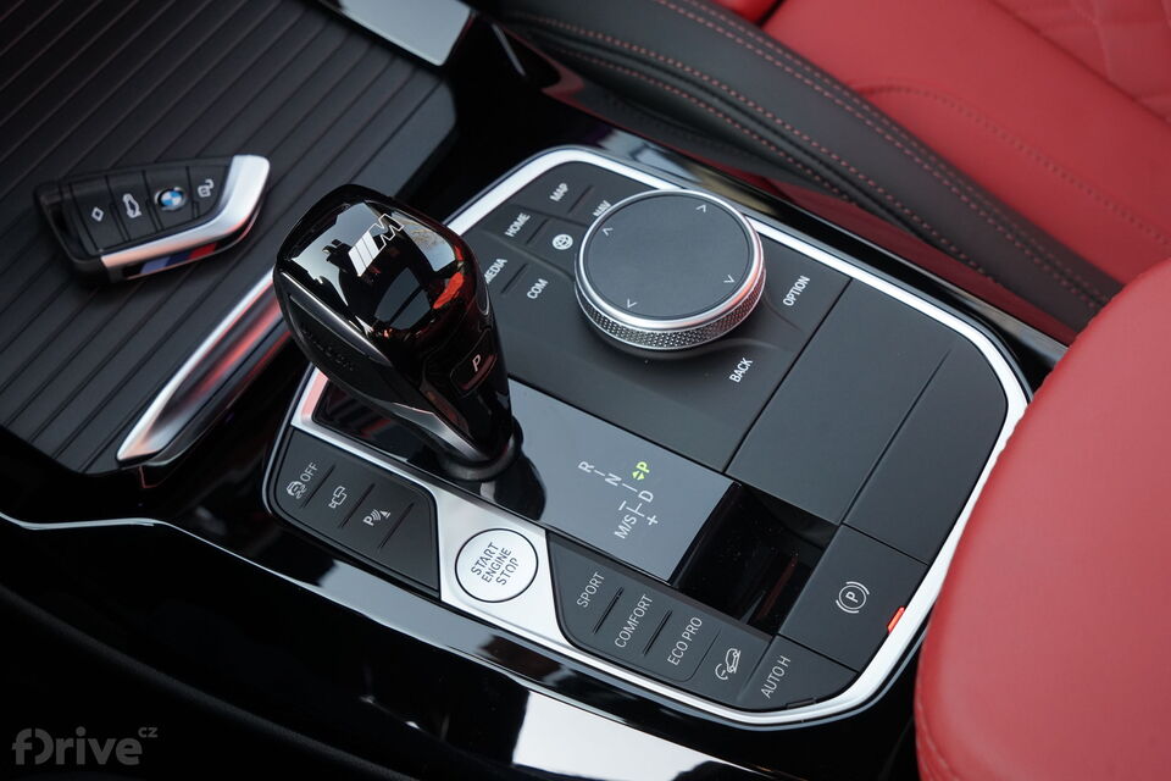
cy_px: 390
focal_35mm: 47
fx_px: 1529
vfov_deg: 28.6
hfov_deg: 41.9
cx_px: 586
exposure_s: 1/200
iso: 3200
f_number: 8
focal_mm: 47
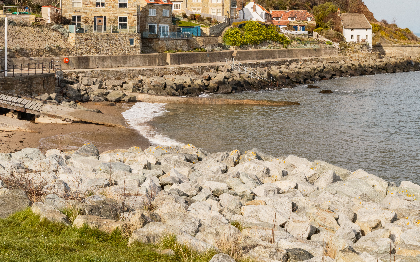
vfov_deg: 22.4
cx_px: 209
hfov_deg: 35.7
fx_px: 652
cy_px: 43
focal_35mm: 57
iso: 640
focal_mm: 37
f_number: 20
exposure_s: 1/100
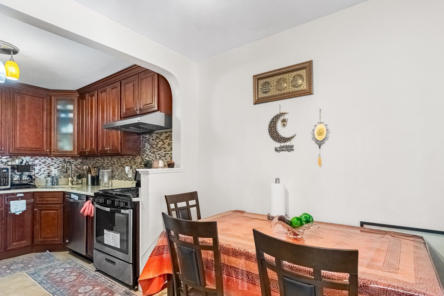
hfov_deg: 90.0
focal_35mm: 18
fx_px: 222
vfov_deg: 66.8
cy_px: 175
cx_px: 218
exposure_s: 1/250
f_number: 9
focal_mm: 10
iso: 1600
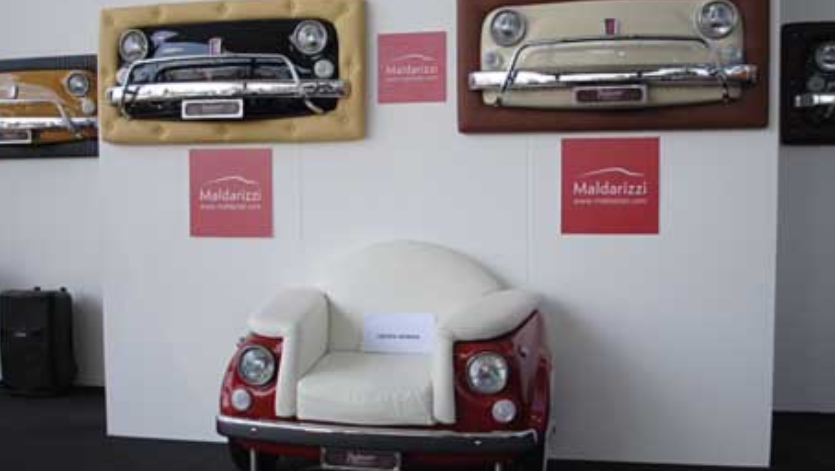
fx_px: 820
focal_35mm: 37
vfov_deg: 32.0
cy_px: 258
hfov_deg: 54.0
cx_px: 429
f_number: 3.8
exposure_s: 1/500
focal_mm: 22
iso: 140
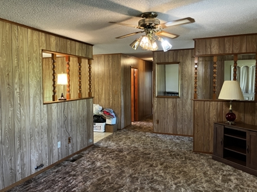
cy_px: 96
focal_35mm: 28
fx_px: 208
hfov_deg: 63.4
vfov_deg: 49.7
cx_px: 128
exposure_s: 1/40
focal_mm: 3.99
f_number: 1.8
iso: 320
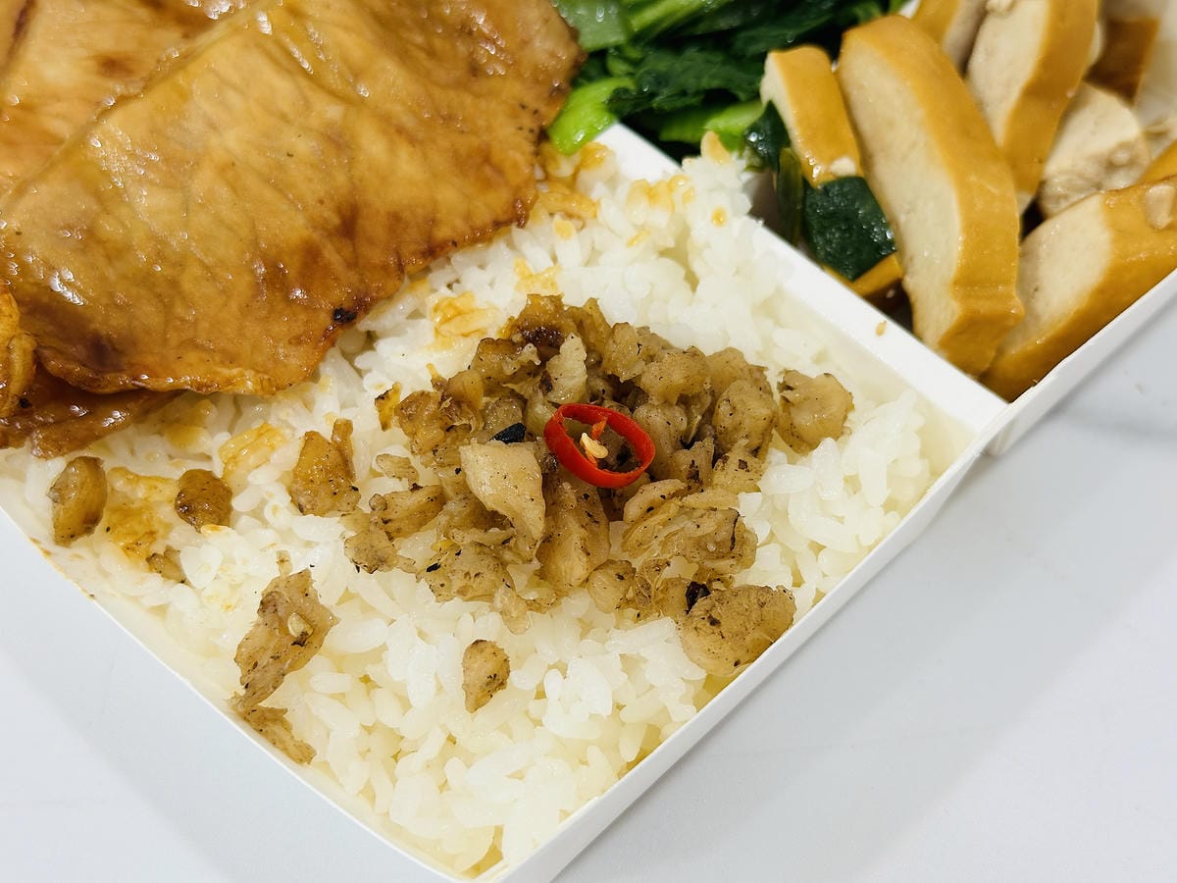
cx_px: 588
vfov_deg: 30.3
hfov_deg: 39.7
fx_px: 1632
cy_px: 442
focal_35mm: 48
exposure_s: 1/120
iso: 80
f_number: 1.78
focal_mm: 6.86
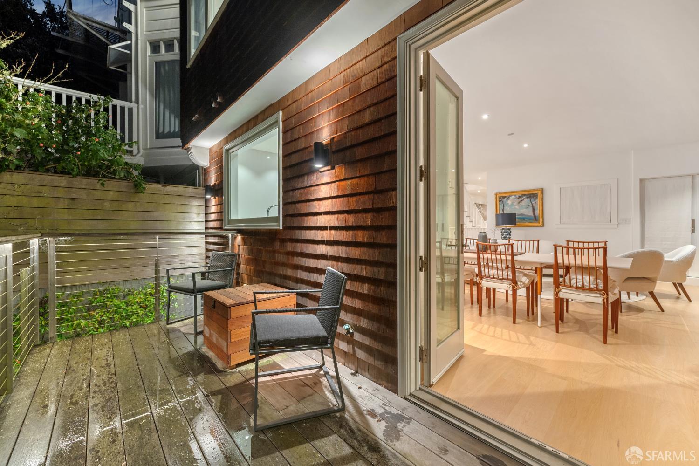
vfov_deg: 81.2
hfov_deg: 104.3
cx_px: 350
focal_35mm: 14
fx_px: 272
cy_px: 233
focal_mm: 14
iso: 400
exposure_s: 1/2
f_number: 4.5
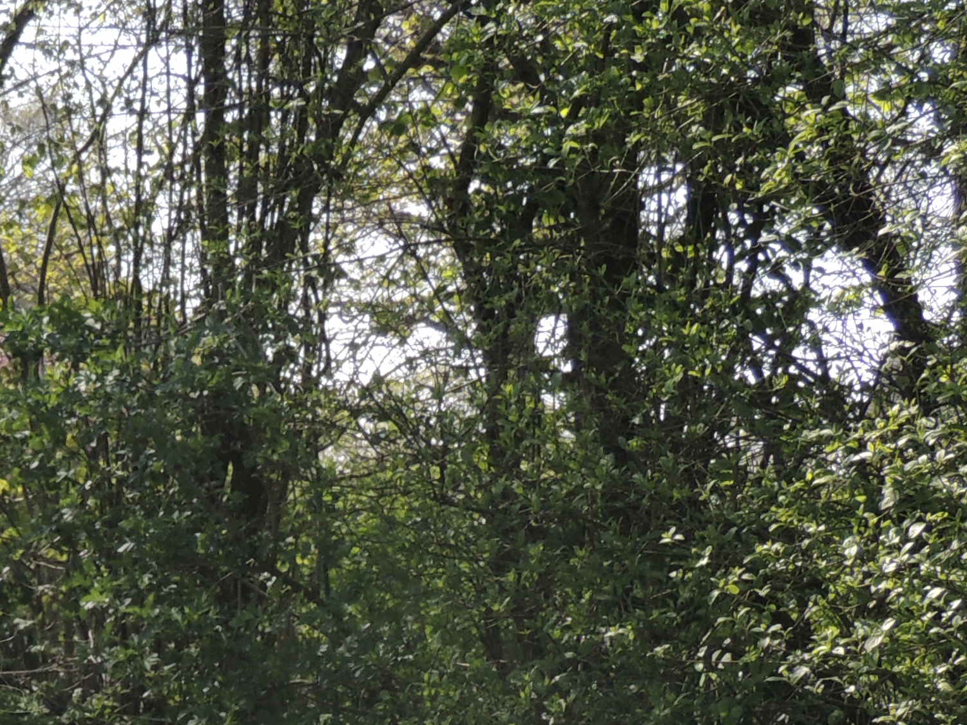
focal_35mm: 132
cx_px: -186
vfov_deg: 11.0
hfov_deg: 14.5
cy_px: 851
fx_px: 3688
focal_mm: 7.6
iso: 100
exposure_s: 1/400
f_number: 3.4
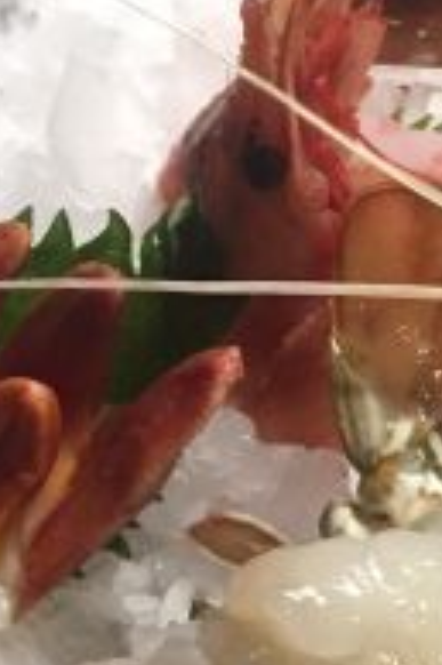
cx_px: 766
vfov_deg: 18.6
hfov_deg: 11.7
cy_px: 507
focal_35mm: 109
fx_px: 2011
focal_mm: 4.15
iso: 250
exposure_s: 1/20
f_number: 2.2
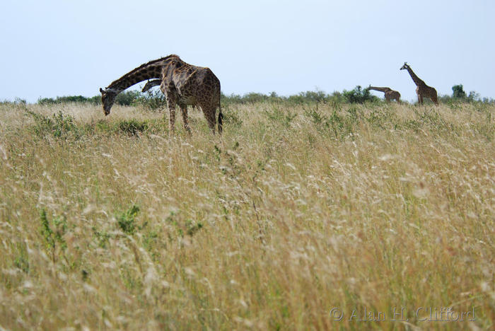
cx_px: 248
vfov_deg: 9.4
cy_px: 166
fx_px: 2023
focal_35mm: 147
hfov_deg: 14.0
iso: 100
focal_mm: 98
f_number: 5
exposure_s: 1/400
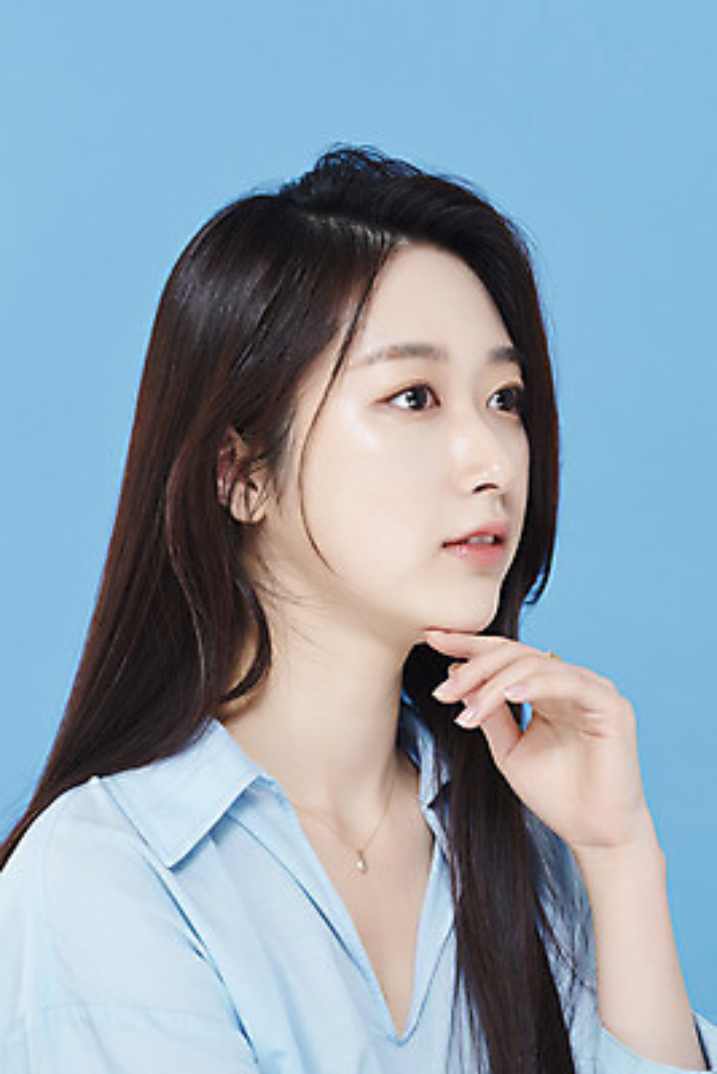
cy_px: 537
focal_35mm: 105
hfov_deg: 13.1
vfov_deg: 19.4
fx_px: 3134
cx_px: 358
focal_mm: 105
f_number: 11
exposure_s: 1/125
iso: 64
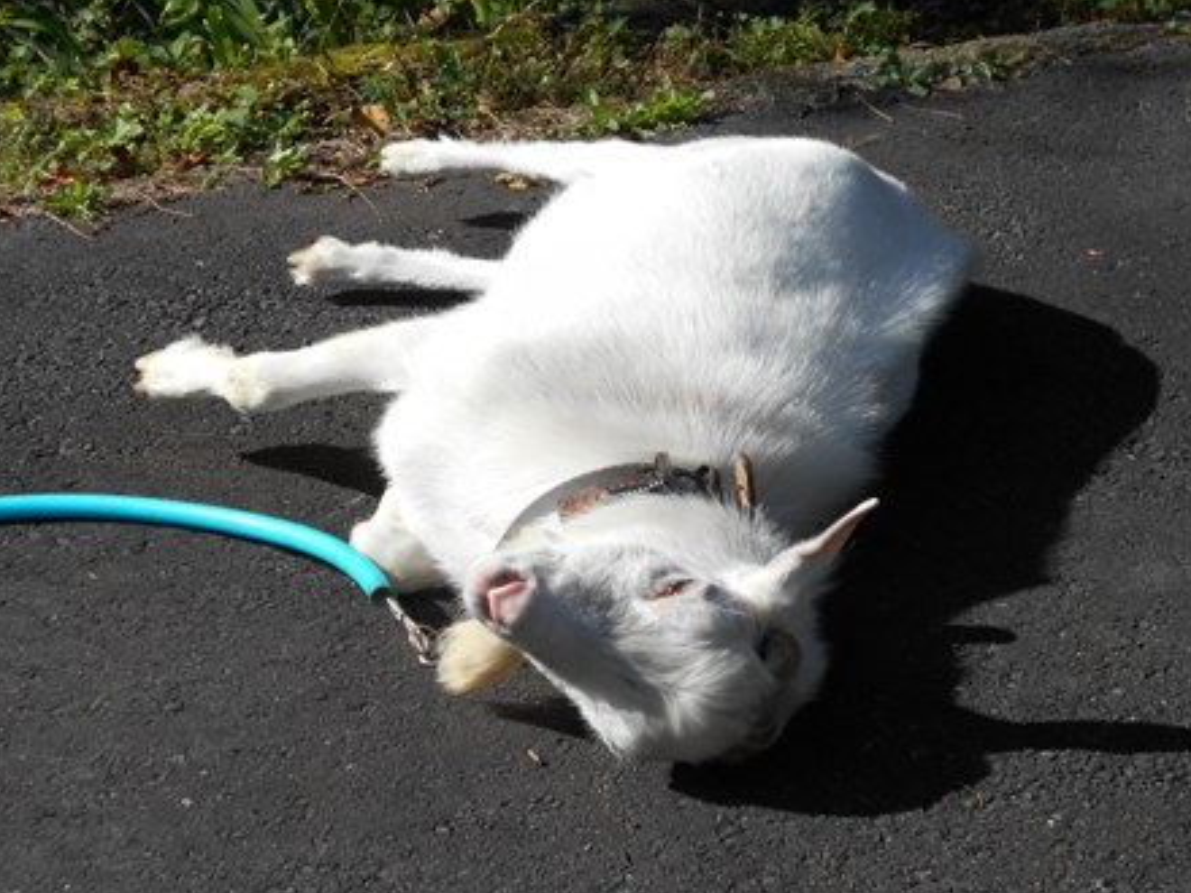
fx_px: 2030
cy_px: 444
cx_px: 596
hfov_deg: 32.7
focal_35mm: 59
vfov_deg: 24.8
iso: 80
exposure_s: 1/640
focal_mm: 10
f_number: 4.9
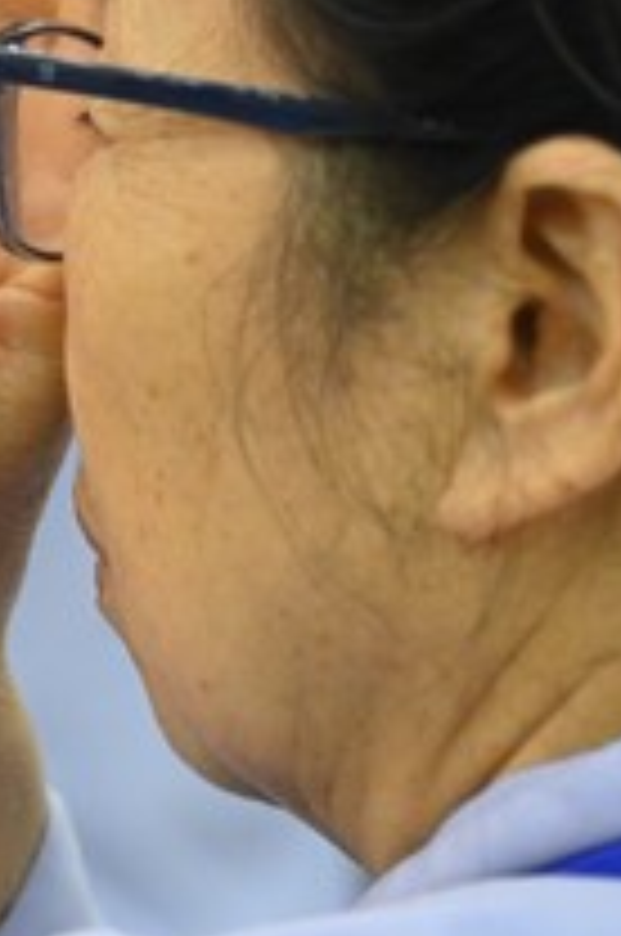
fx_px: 8515
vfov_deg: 6.3
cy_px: 374
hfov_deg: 4.2
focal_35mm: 328
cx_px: 63
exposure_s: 1/160
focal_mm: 105
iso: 4000
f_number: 4
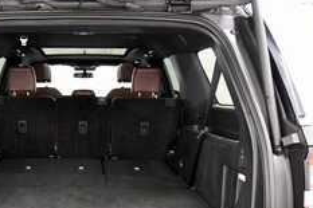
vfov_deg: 30.7
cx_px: 79
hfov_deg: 44.0
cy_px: 150
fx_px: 374
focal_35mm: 43
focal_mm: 17
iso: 4000
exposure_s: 1/60
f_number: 5.3
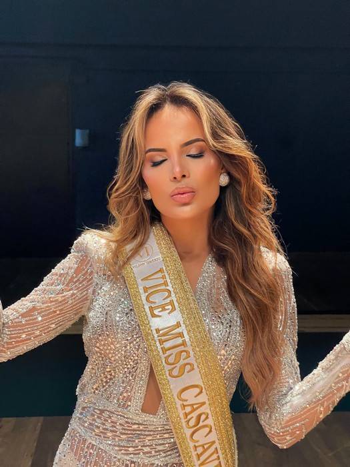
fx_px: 863
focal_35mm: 64
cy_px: 234
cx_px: 175
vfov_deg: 30.3
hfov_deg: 22.9
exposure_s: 1/60
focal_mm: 7.5
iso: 640
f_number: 2.2
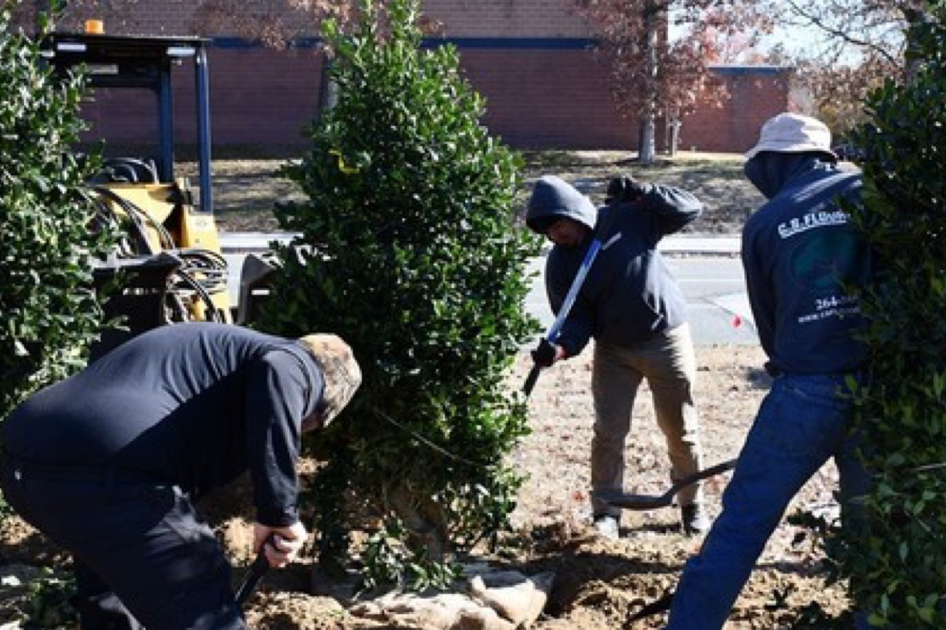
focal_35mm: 45
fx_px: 1182
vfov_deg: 29.8
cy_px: 335
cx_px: 468
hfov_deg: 43.6
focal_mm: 28
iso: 1000
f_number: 11
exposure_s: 1/500
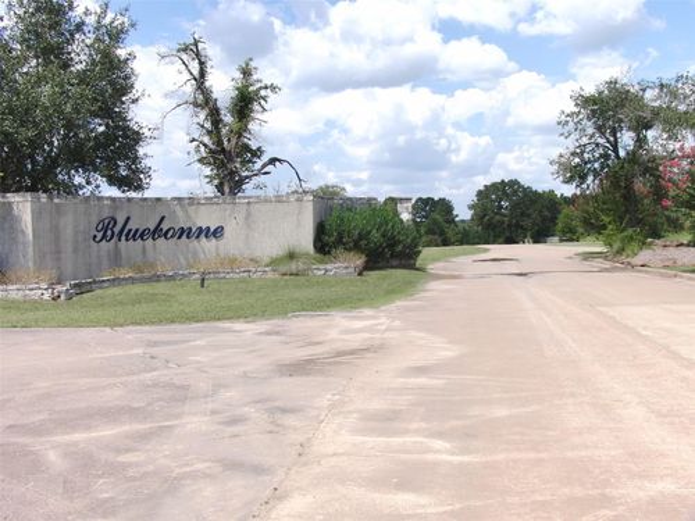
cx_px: 348
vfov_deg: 39.7
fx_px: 723
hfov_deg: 51.4
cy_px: 260
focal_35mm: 36
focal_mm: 7.3
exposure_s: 1/1000
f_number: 3.3
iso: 100
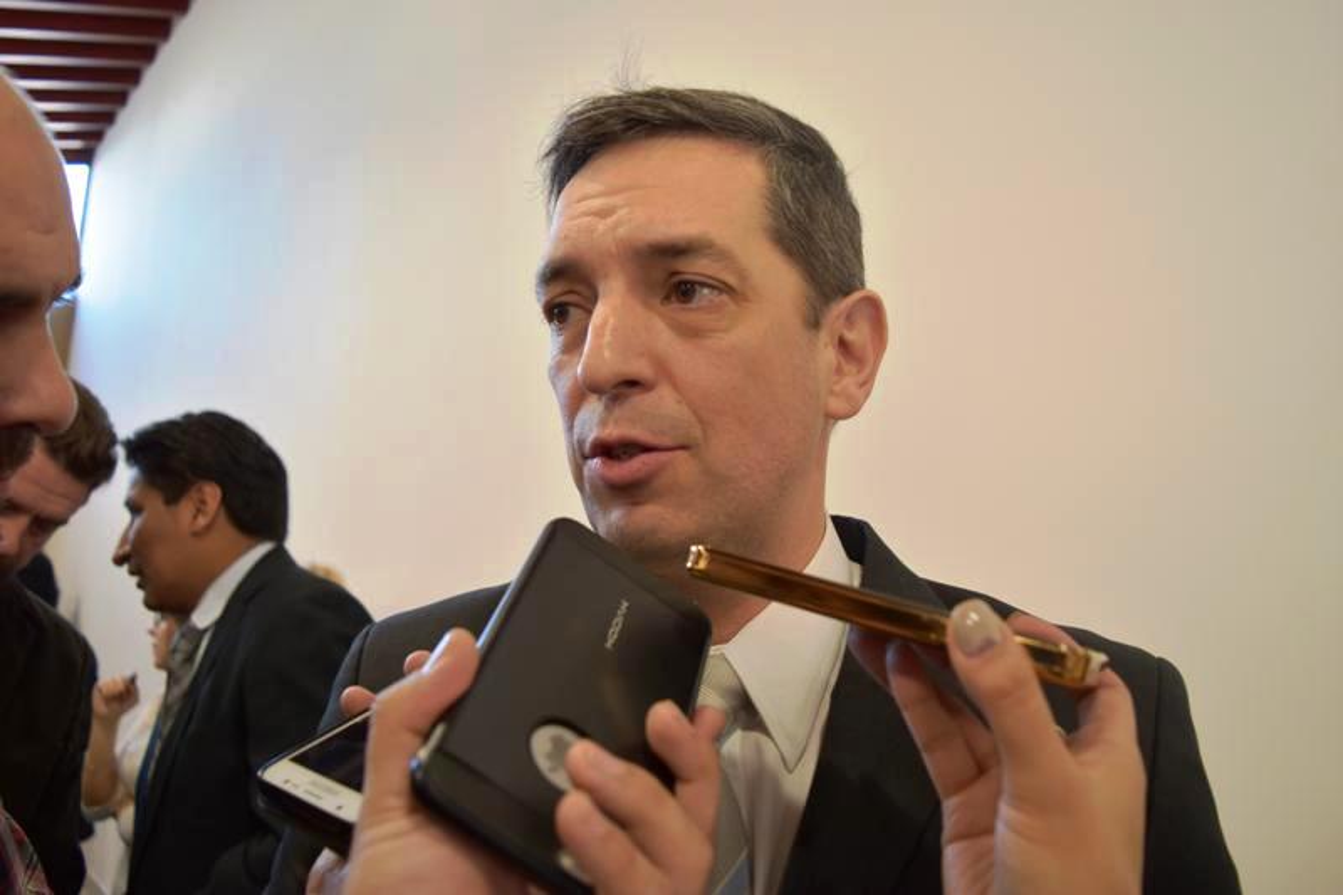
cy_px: 448
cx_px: 672
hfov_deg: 61.9
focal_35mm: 30
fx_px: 1119
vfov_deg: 43.6
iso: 400
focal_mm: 20
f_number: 4
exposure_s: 1/60
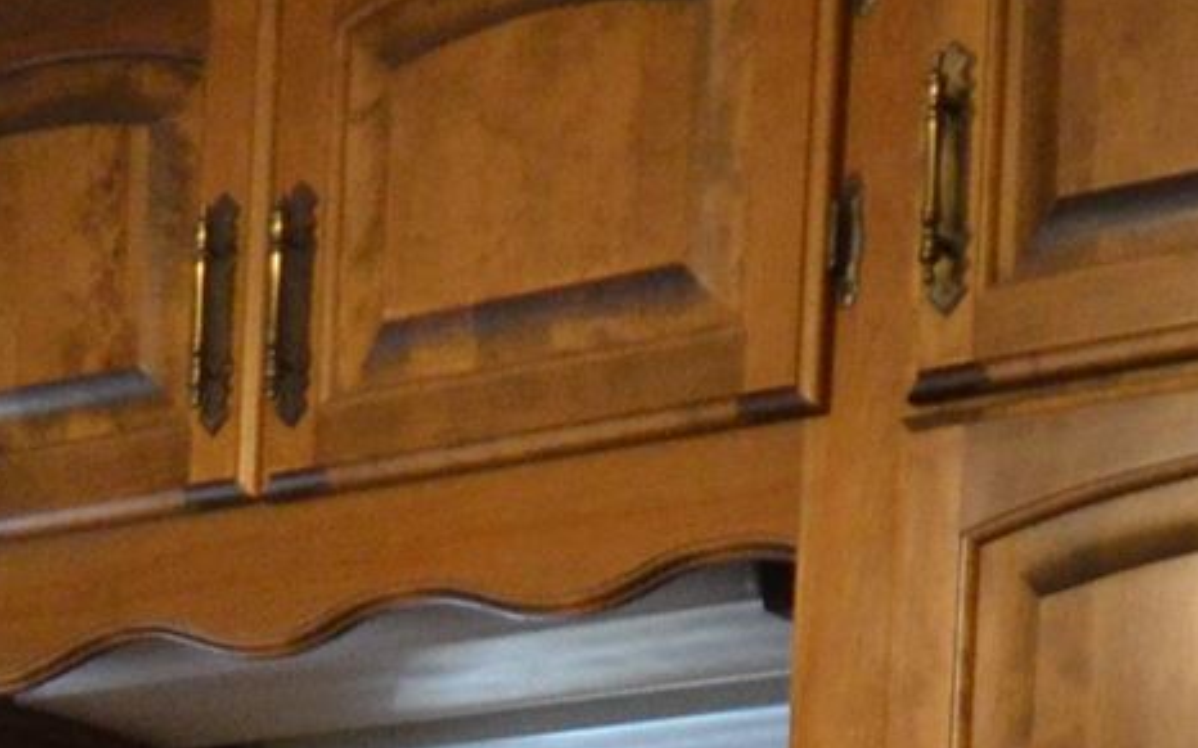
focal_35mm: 121
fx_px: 3950
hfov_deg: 17.0
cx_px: 152
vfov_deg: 9.3
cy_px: 1990
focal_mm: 12
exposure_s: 1/60
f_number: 3.5
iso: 1100
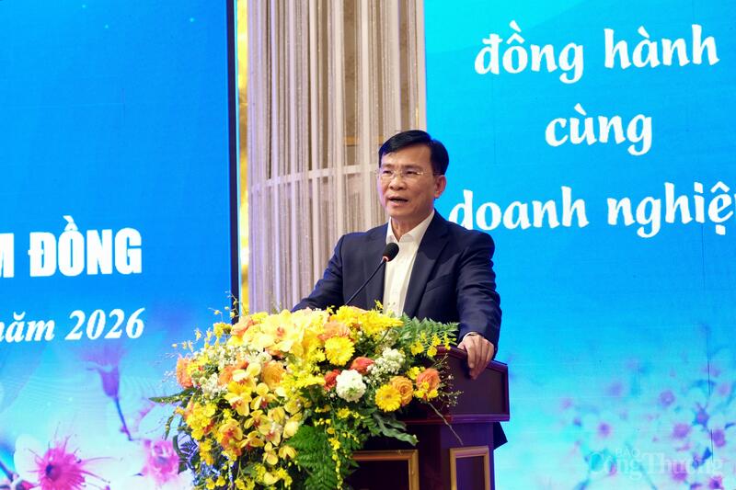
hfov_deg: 24.5
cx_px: 368
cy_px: 245
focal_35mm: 83
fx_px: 1696
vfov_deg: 16.4
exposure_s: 1/40
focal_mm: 55
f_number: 2.8
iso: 800
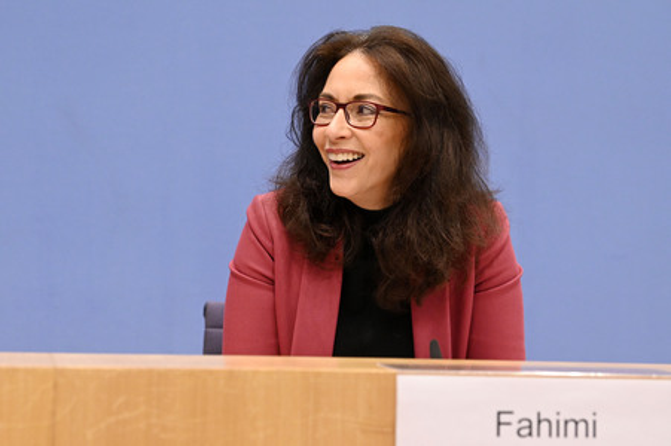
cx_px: 336
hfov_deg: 24.8
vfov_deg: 16.6
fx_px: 1527
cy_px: 223
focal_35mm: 82
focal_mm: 82
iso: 5000
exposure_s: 1/500
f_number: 5.6
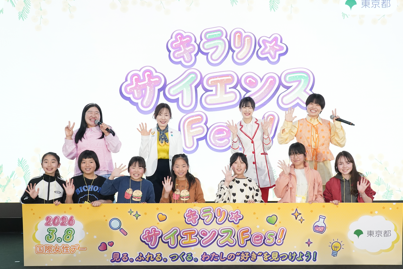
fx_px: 425
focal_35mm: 38
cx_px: 222
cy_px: 144
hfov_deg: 50.6
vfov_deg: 35.0
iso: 5000
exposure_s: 1/200
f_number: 7.1
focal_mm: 34
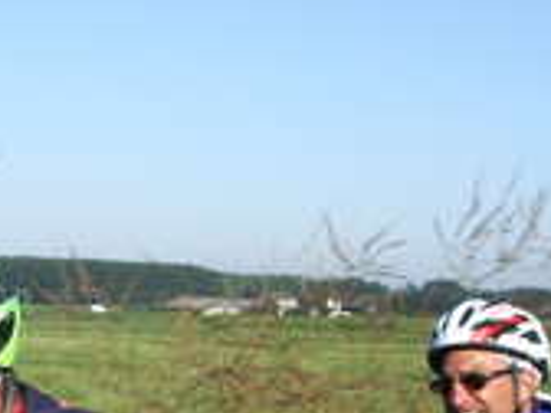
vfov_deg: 11.8
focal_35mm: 125
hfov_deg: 15.6
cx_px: 79
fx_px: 1990
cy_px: 341
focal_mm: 5.8
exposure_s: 1/500
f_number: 4.3
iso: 50
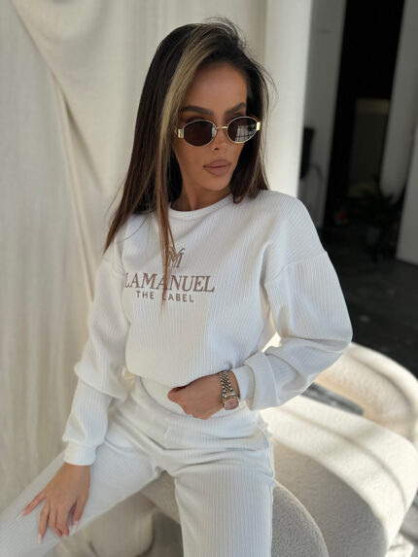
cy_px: 278
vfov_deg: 71.6
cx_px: 209
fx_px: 386
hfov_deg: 56.8
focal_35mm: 24
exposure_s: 1/730
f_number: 1.78
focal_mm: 6.76
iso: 80
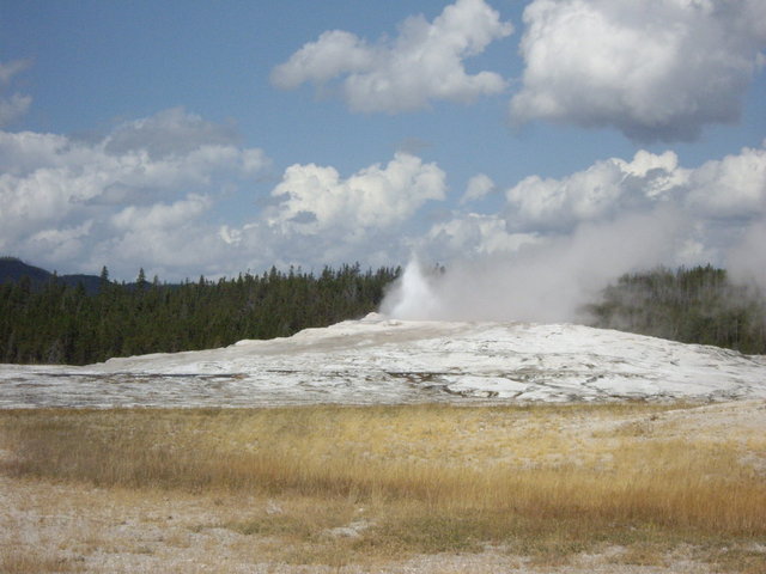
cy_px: 287
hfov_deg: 17.3
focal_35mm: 114
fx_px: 2523
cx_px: 383
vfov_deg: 13.0
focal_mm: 18.6
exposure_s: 1/1000
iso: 200
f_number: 8.3
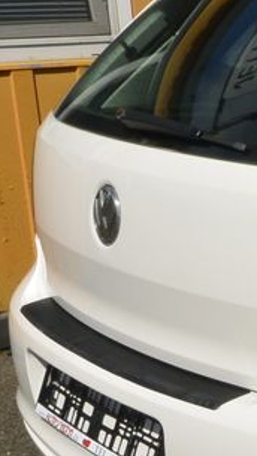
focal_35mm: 95
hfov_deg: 11.0
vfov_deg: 22.3
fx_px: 1149
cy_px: 330
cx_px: 593
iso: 160
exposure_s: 1/250
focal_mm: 10
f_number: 14
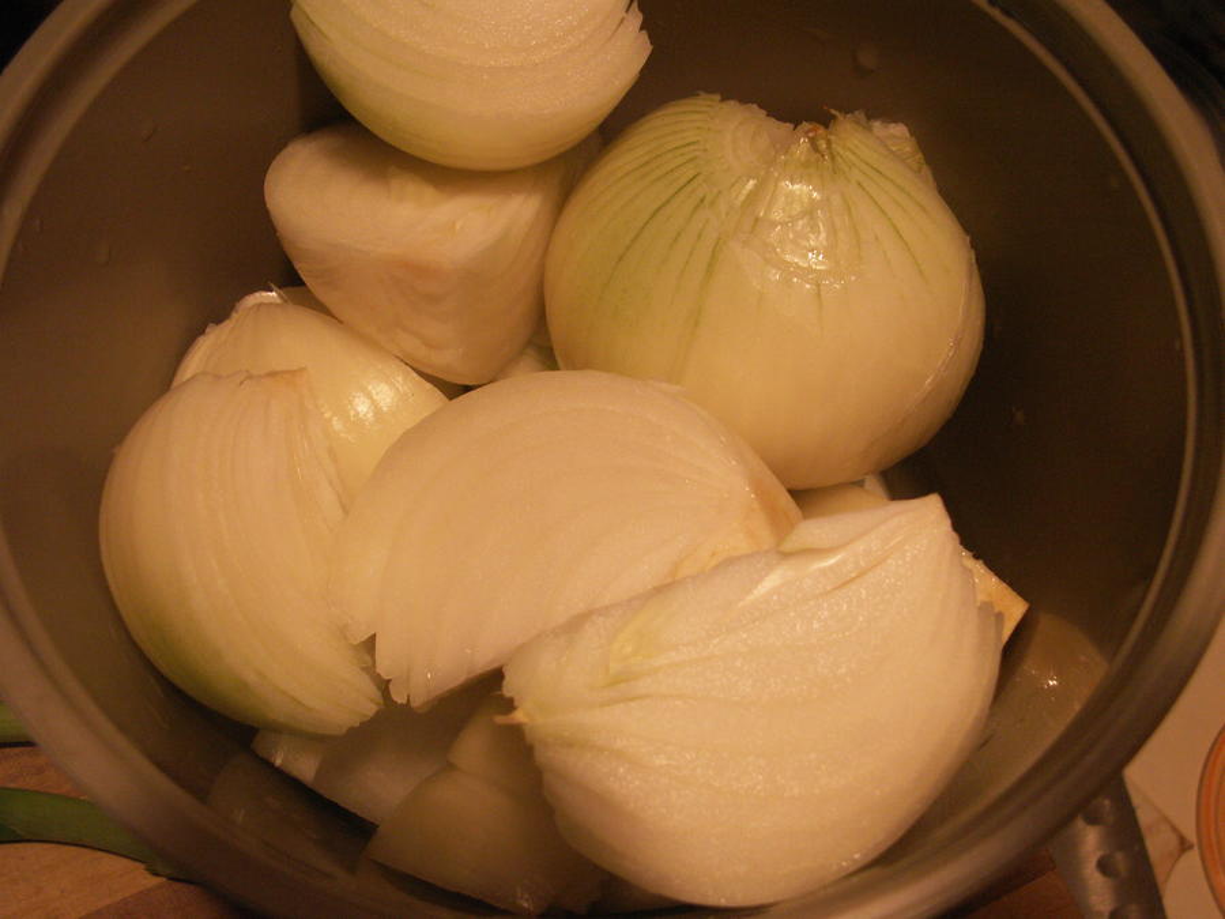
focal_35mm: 35
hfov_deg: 52.6
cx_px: 612
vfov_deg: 40.7
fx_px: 1239
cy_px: 460
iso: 160
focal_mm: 5.86
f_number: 2.8
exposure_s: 1/30
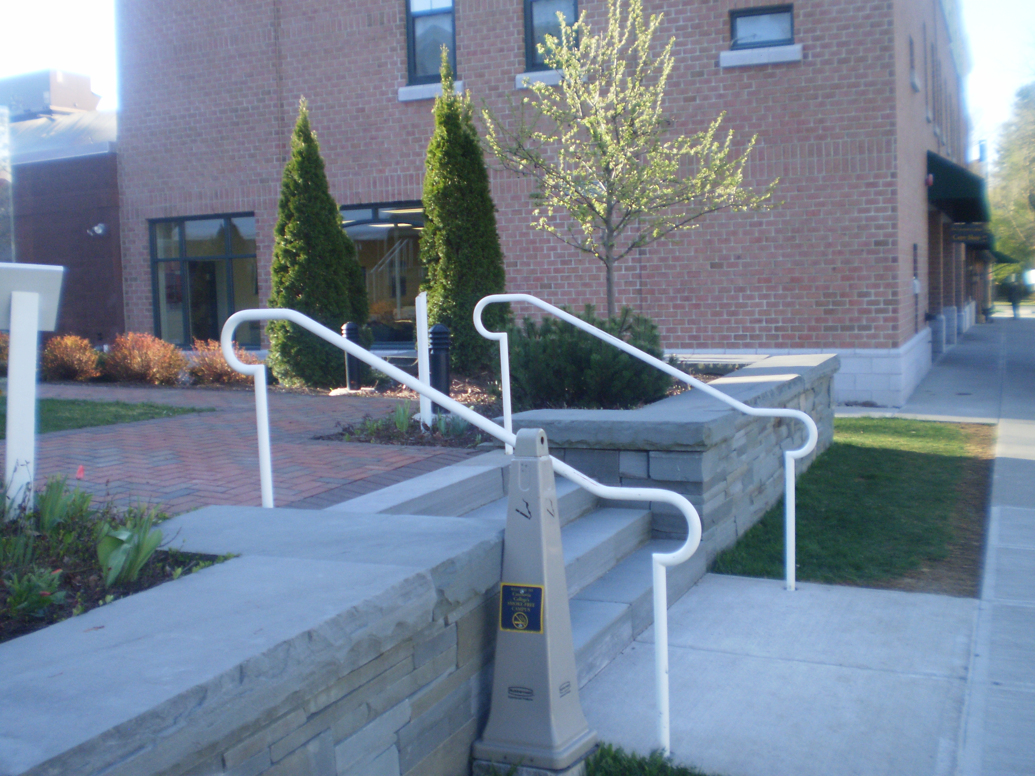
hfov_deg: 51.4
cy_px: 388
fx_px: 1076
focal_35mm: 36
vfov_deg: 39.7
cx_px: 518
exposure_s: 1/250
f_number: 3.1
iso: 160
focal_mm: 6.3
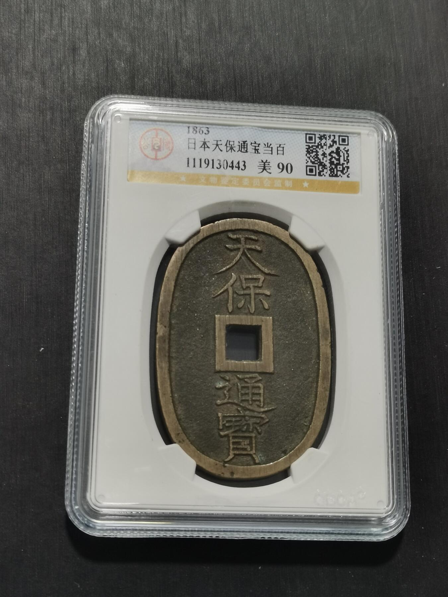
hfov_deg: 26.1
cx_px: 224
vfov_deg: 34.3
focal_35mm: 56
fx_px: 966
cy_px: 298
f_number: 1.8
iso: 64
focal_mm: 5.58
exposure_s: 1/100
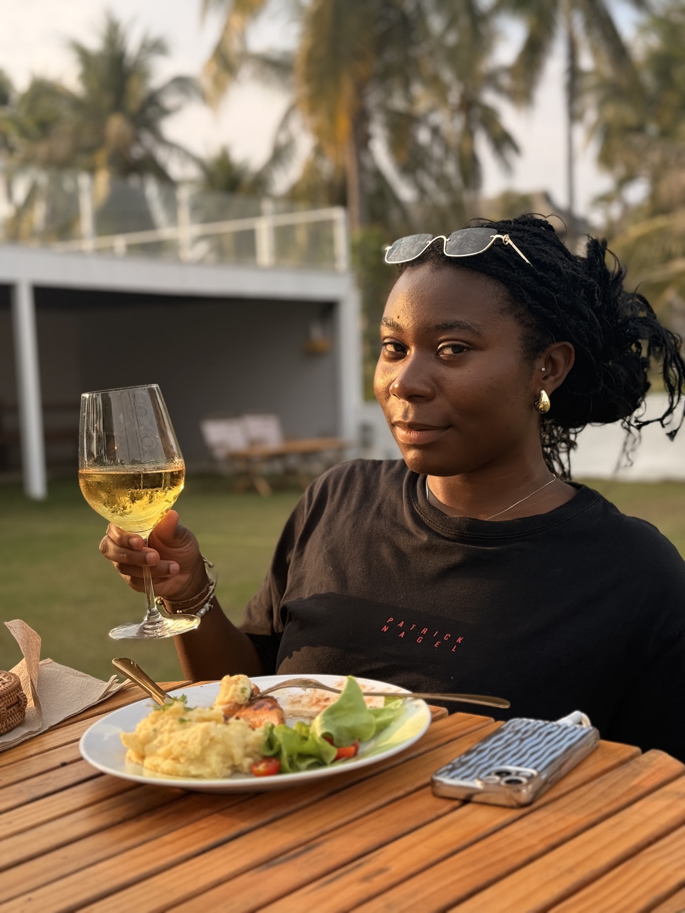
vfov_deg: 39.7
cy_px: 456
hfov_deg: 30.3
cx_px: 342
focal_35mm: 48
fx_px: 1266
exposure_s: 1/875
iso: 100
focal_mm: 6.76
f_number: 1.78
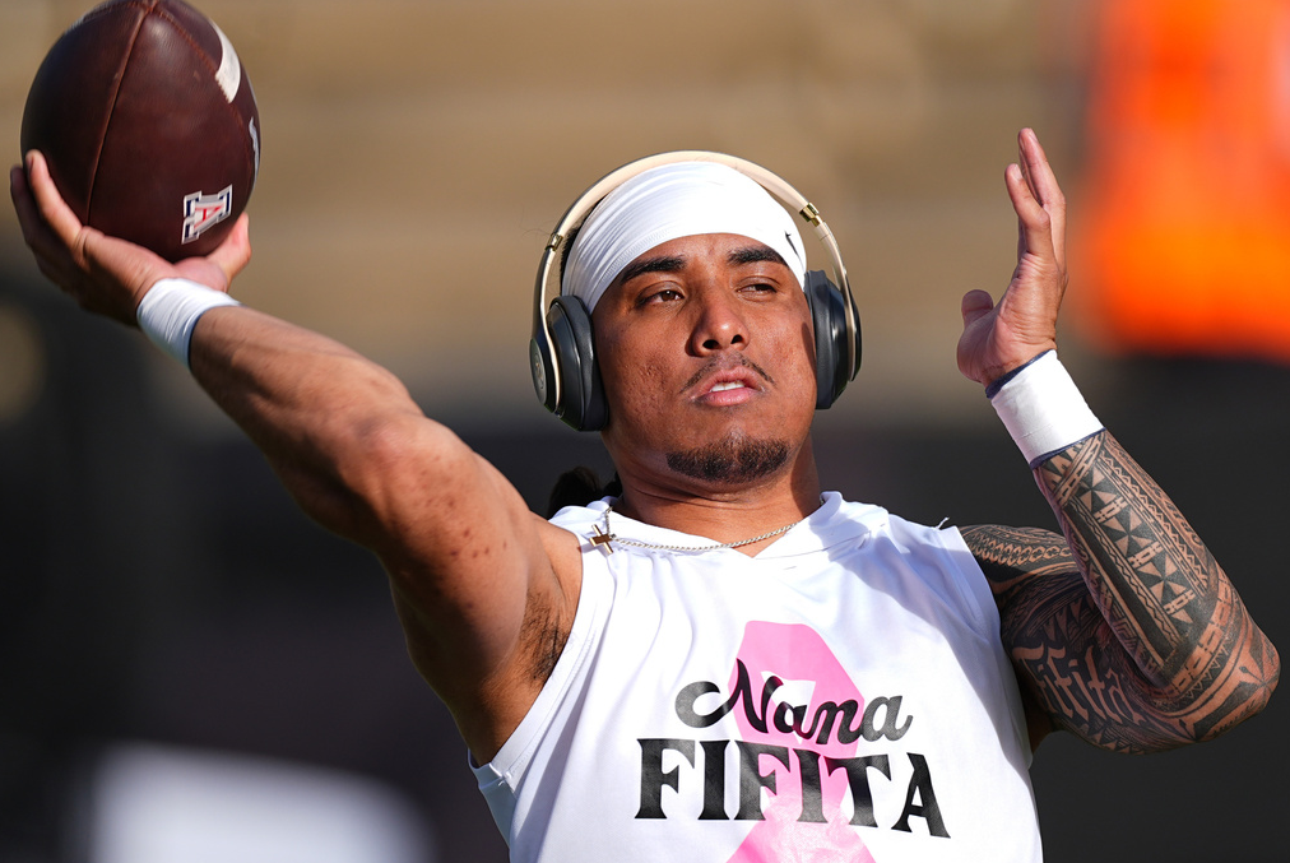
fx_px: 32676
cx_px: 645
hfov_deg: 2.3
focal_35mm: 911
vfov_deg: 1.5
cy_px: 432
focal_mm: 600
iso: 200
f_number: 4
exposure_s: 1/1600
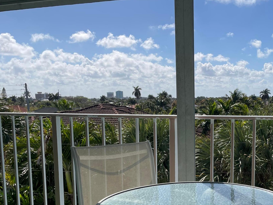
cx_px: 195
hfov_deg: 40.4
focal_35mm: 46
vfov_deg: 30.9
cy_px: 159
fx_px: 363
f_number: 1.6
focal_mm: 4.2
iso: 32
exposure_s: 1/6494
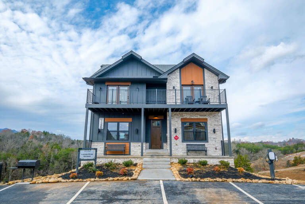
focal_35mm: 23
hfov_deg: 76.1
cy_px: 102
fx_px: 195
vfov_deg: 55.1
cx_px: 152
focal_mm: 15.1
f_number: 8
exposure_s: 1/250
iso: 200
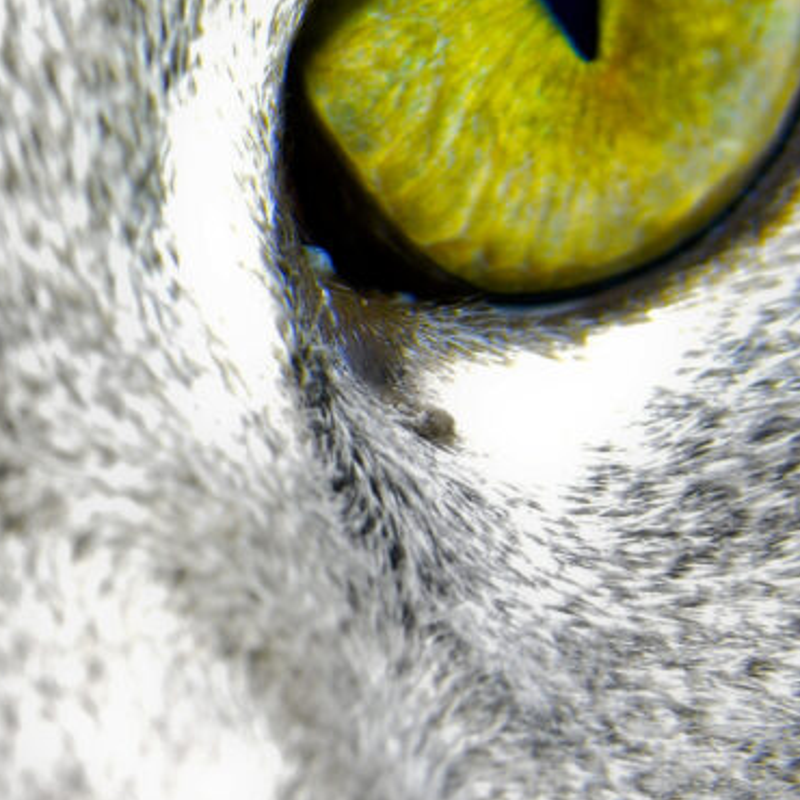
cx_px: -238
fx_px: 7033
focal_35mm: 269
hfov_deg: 6.5
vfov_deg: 6.5
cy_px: 411
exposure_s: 1/15
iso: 50
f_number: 6.6
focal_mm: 27.3
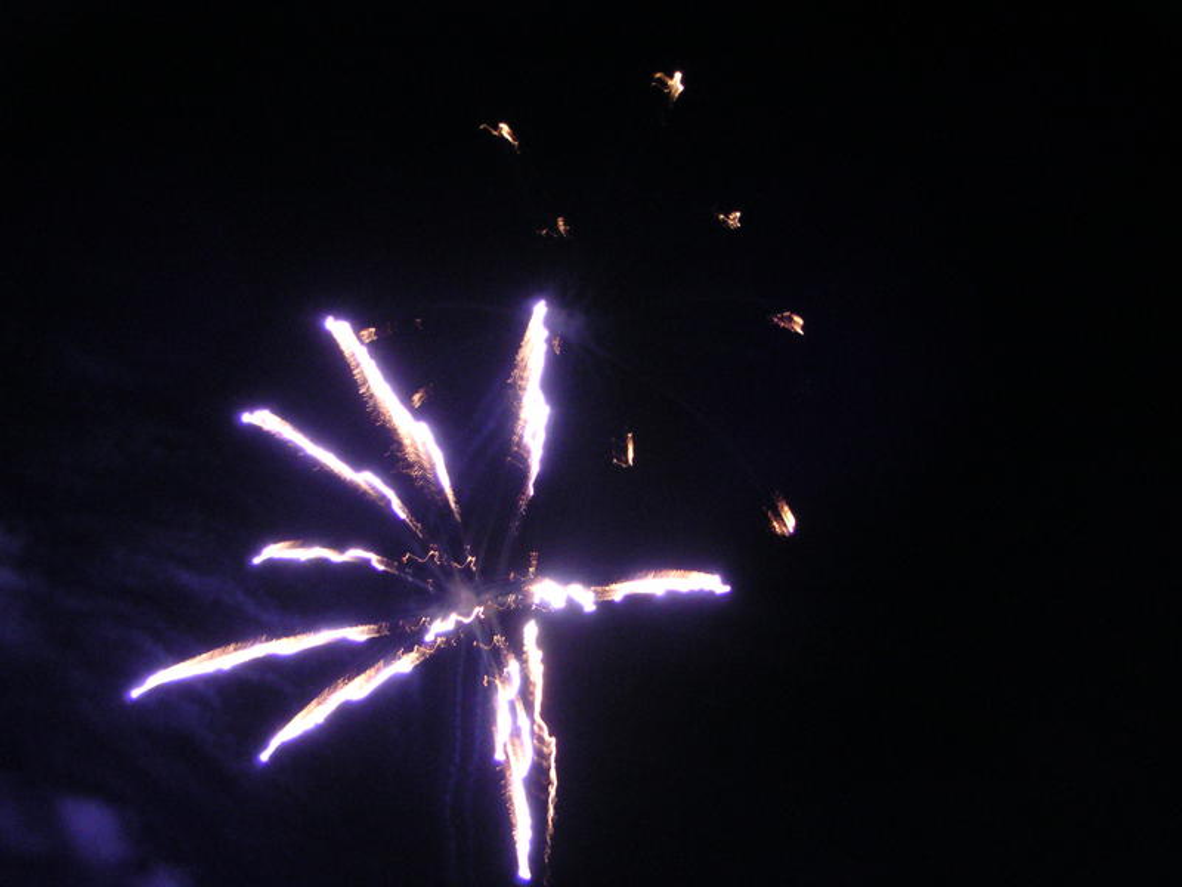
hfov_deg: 49.0
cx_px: 591
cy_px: 444
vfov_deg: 37.7
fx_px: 1298
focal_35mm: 38
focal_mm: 6
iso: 200
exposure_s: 1.5
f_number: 2.8
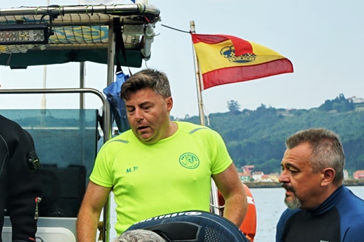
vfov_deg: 12.9
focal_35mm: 105
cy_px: 239
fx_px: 1061
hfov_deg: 17.5
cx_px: -182
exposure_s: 1/100
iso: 100
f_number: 7.1
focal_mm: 28
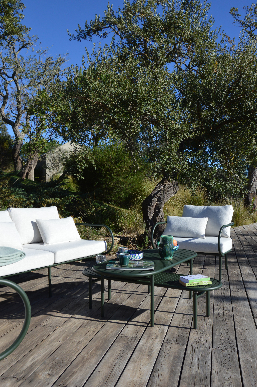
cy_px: 194
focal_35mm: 32
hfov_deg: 41.6
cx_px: 128
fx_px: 338
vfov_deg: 59.5
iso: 100
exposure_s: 1/250
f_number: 8
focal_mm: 21
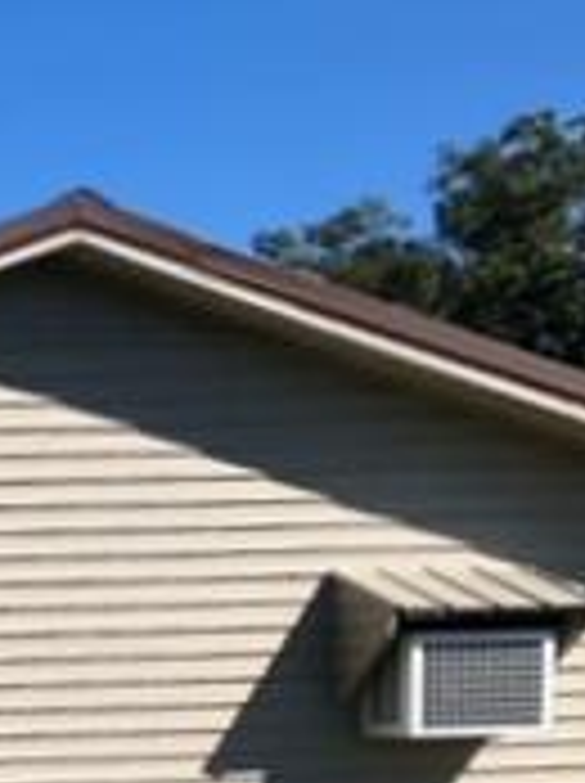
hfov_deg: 12.5
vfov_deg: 18.2
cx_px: -616
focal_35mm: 103
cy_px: 927
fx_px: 2327
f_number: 1.8
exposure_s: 1/1946
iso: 32
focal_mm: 3.99
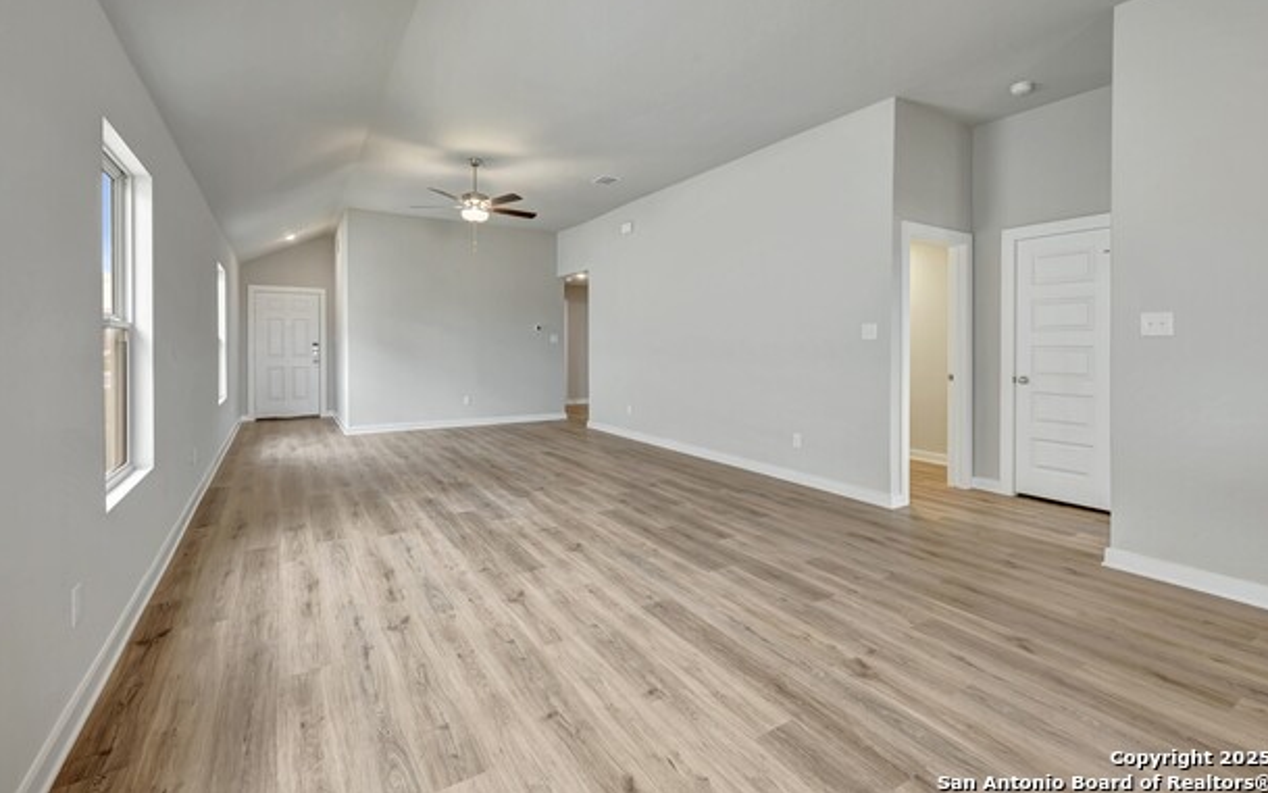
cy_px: 351
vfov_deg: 74.6
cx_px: 610
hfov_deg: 101.4
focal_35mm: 15
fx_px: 519
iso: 100
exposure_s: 1
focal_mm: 14
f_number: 9
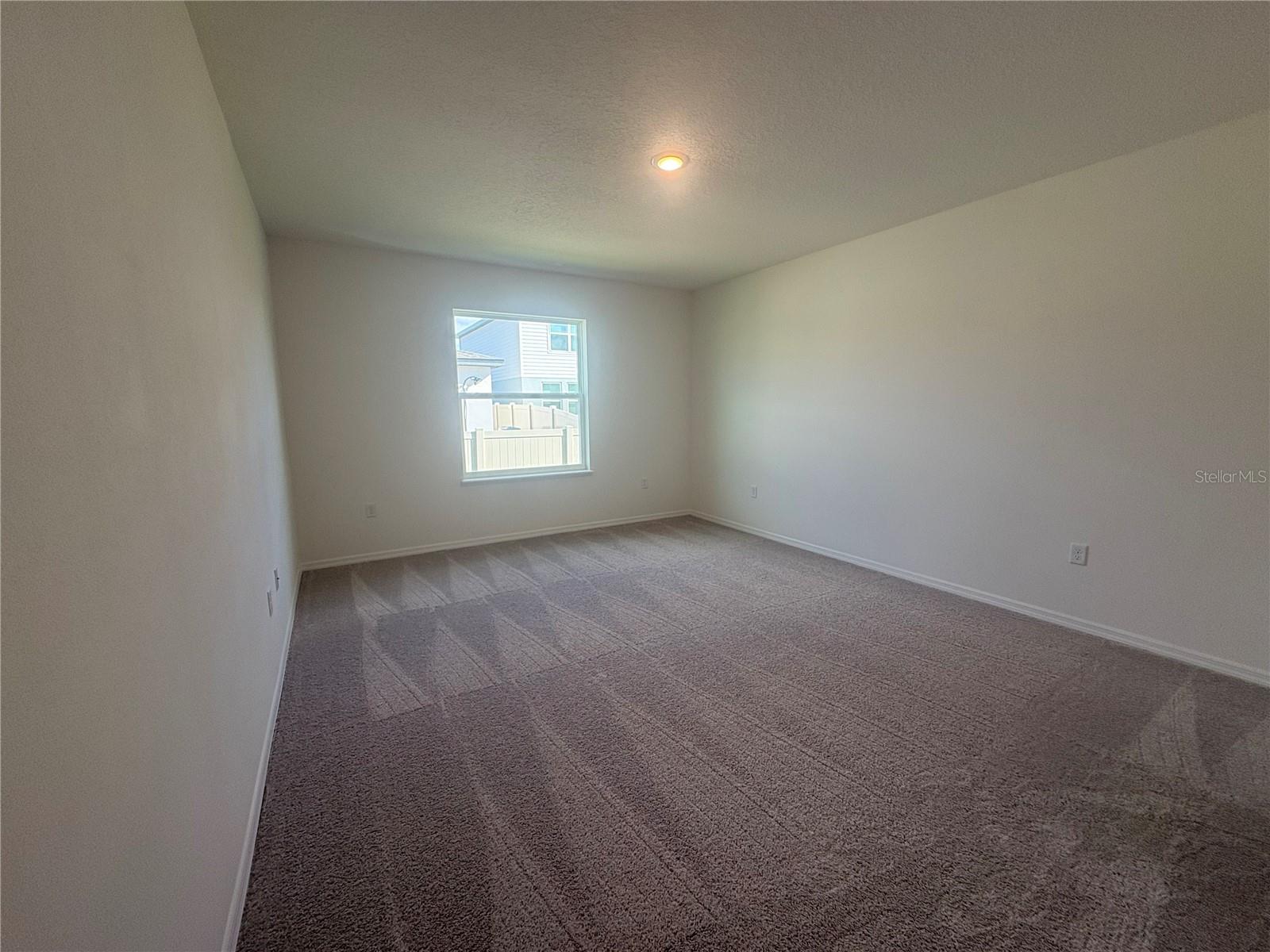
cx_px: 635
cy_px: 476
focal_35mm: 14
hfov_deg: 102.1
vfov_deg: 85.7
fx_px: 514
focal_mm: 2.22
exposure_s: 1/124
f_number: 2.2
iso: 64
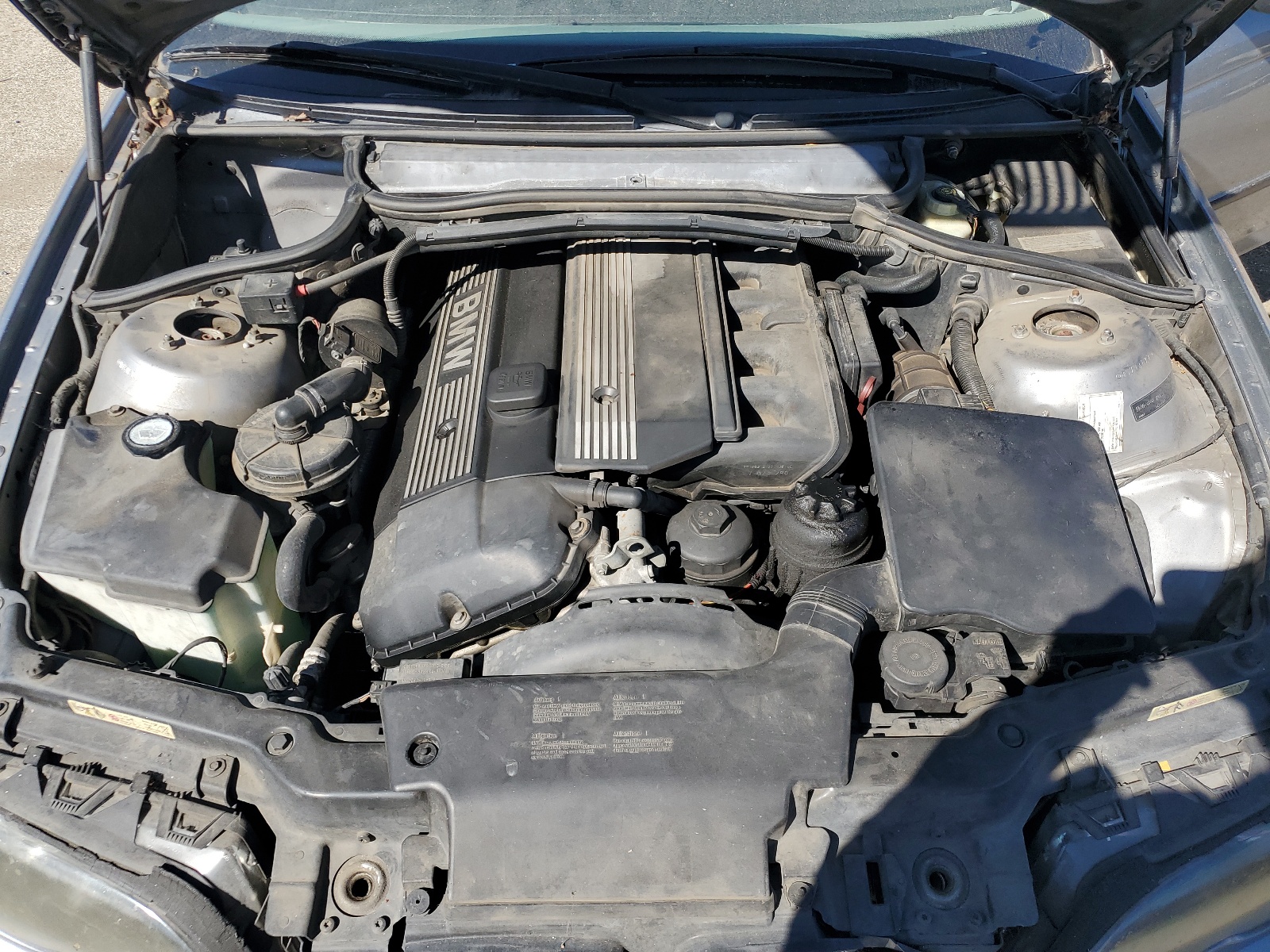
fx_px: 954
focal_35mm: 26
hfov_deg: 67.3
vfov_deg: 53.1
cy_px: 476
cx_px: 635
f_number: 1.5
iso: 50
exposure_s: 1/2000
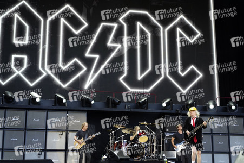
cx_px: 122
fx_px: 339
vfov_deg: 27.0
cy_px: 82
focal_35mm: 50
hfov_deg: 39.6
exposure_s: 1/400
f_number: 5
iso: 1600
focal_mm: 50
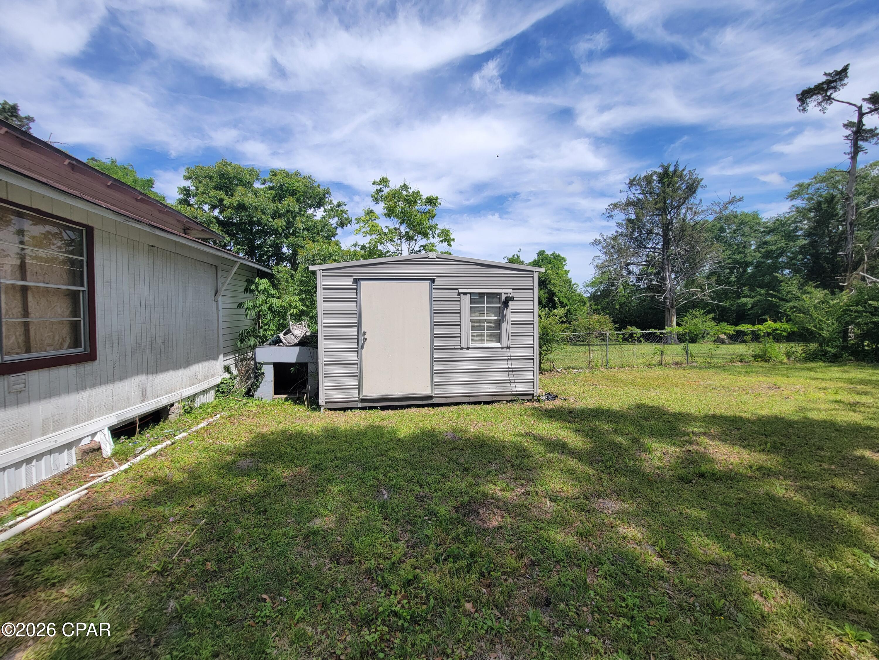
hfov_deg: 106.2
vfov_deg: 89.9
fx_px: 330
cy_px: 330
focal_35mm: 13
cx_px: 440
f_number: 2.2
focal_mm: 2.2
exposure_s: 1/1567
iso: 50
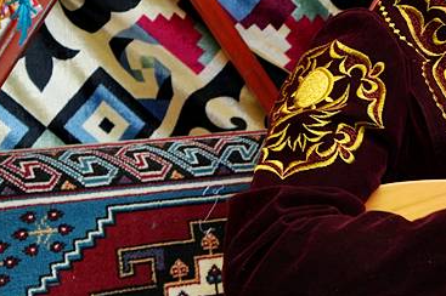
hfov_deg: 16.9
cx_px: 698
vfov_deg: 12.6
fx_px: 1337
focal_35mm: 108
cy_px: 87
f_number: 4
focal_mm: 33
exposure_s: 1/160
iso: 1000
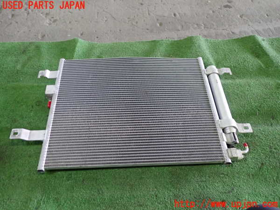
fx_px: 243
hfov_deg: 60.0
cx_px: 140
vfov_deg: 46.8
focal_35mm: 30
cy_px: 105
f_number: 2.3
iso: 400
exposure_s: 1/30
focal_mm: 5.4
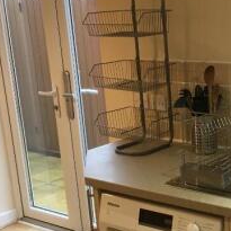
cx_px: 209
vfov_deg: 23.4
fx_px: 551
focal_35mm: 73
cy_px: 175
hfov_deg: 23.1
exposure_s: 1/33
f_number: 2.2
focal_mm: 4.15
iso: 80
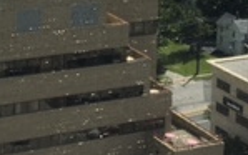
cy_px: -147
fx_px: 892
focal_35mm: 132
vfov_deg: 9.3
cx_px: 10
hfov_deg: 15.6
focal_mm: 4.15
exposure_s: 1/1183
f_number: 2.2
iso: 25
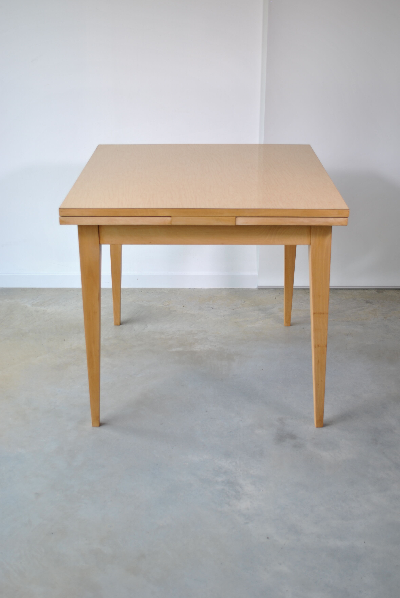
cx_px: 206
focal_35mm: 43
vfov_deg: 45.4
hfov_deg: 31.3
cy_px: 279
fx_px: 715
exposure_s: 1/40
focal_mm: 26
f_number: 4.2
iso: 100
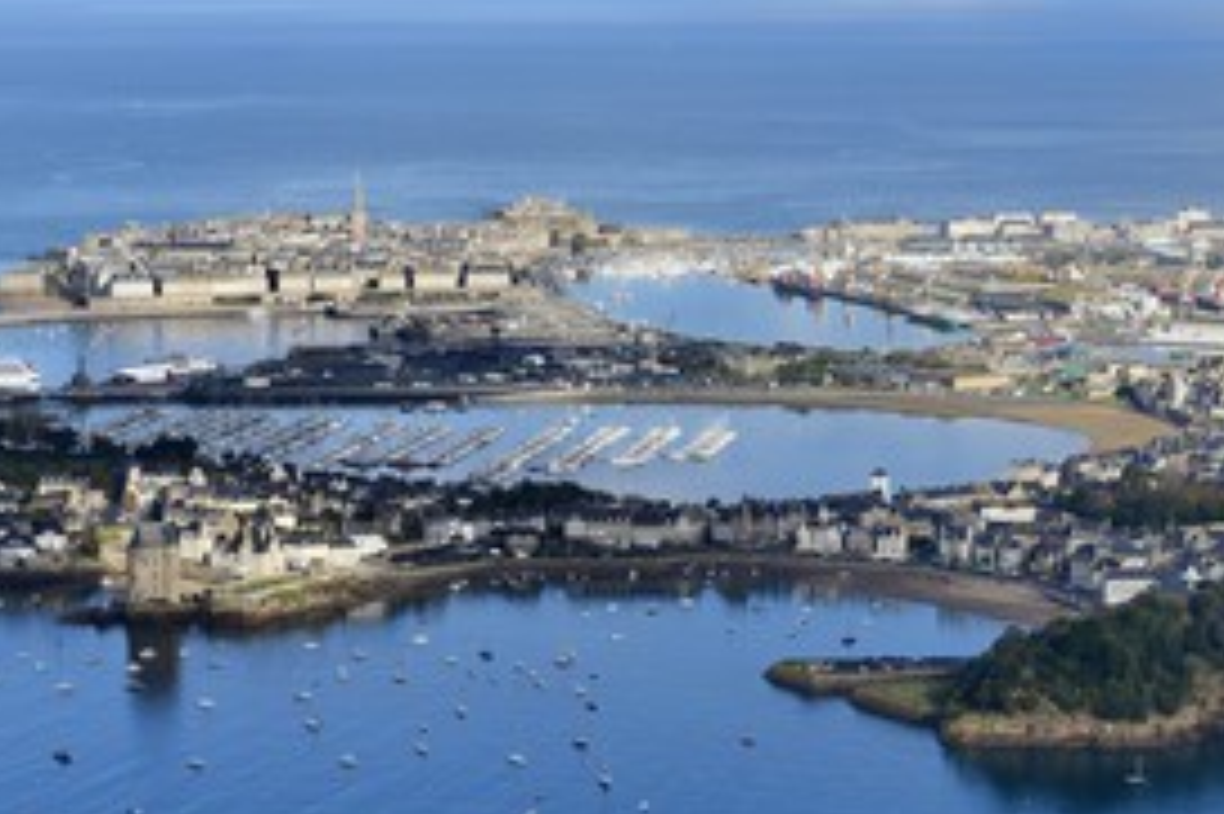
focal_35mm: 108
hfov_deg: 18.9
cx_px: 693
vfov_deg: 12.7
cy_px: 382
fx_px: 3670
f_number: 8
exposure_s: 1/1000
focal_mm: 70
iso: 400
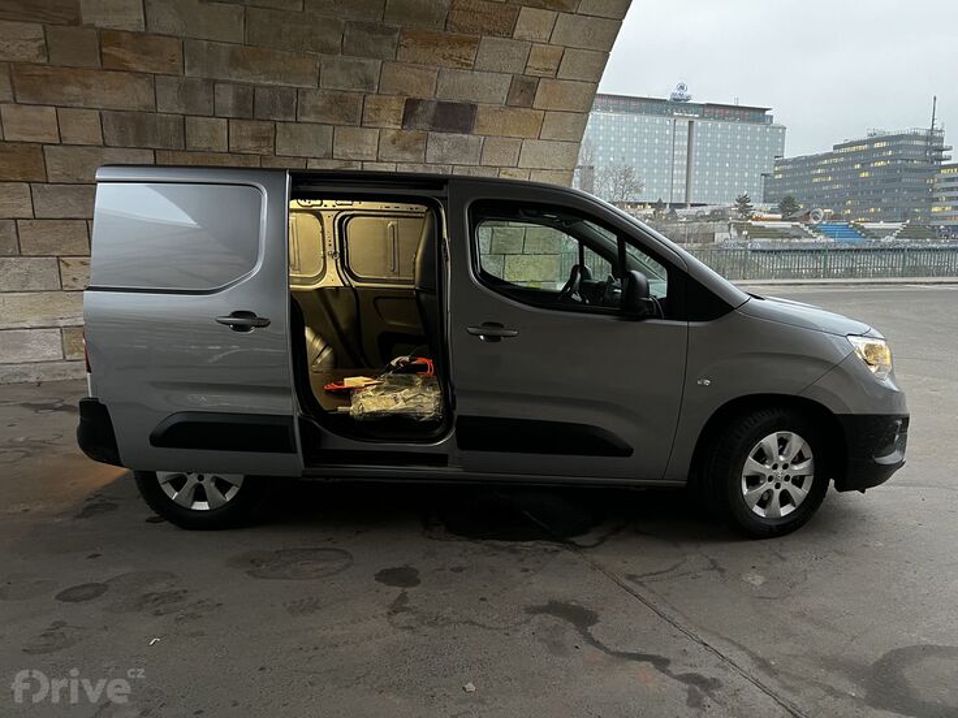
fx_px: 720
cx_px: 479
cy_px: 359
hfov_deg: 67.3
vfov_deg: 53.1
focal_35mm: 26
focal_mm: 5.7
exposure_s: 1/44
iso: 500
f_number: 1.5
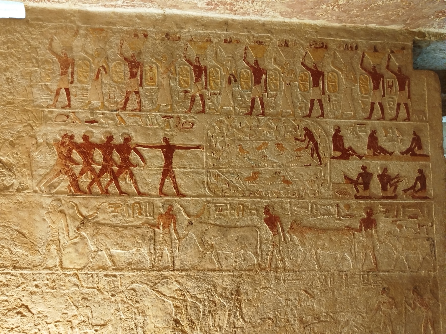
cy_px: 167
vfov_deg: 45.4
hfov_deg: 58.4
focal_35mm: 31
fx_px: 399
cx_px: 223
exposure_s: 1/33
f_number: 1.7
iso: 640
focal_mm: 5.31
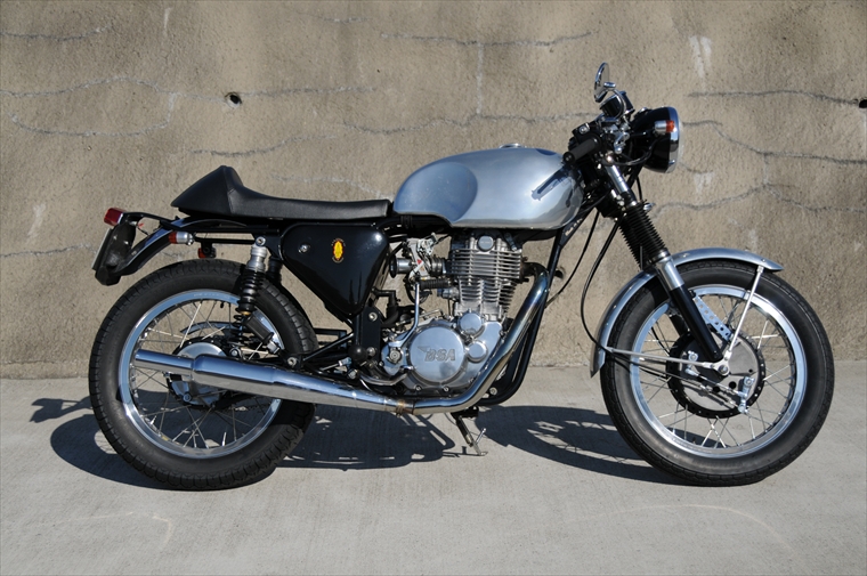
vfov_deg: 28.0
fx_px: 1155
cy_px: 288
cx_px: 434
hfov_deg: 41.2
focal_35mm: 48
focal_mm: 32
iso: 200
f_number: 4.2
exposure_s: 1/3200
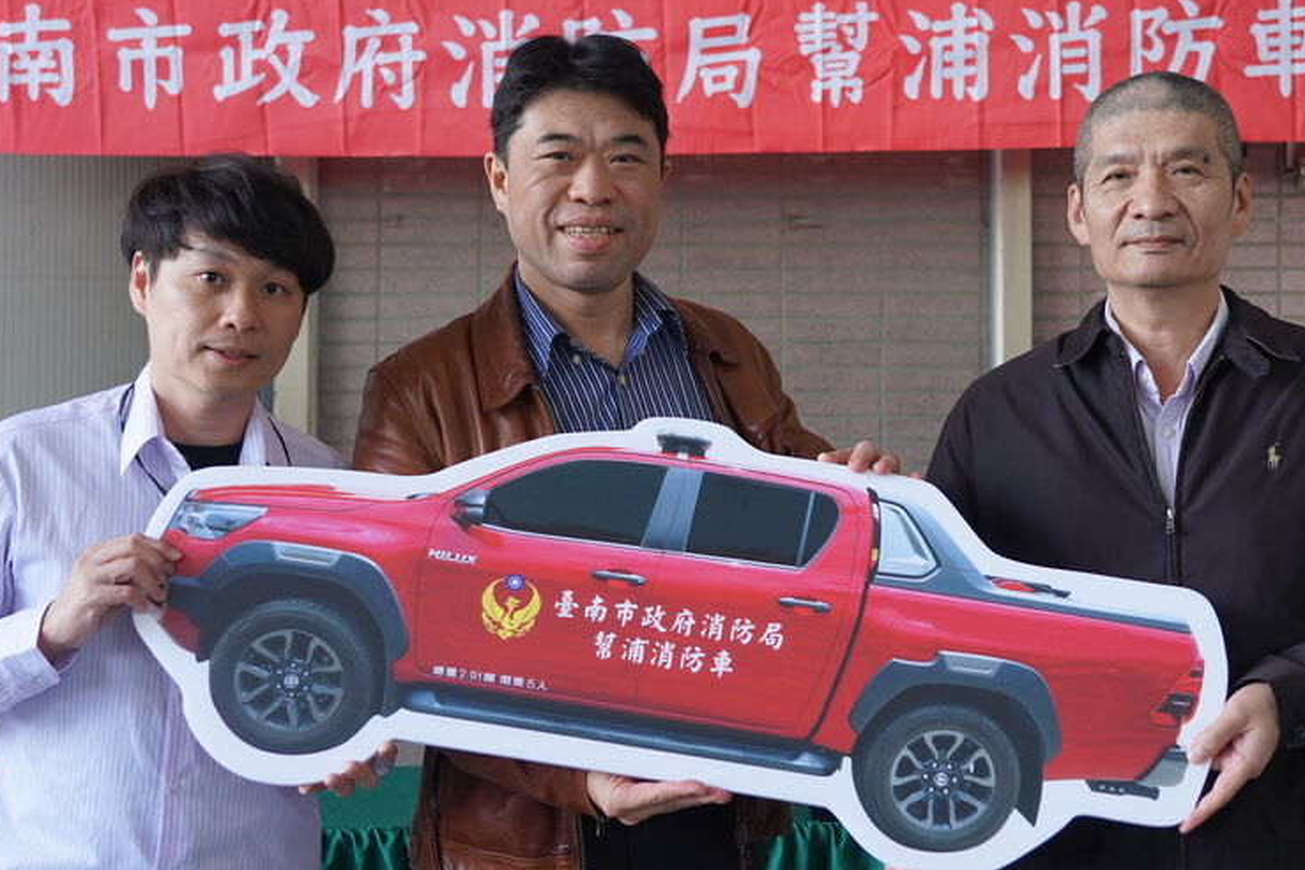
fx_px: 2139
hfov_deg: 33.8
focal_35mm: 59
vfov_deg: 23.0
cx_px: 780
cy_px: 353
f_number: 4
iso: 640
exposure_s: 1/160
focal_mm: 34
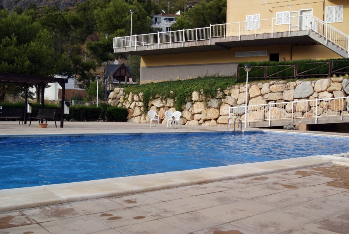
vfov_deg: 37.0
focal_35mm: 36
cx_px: 174
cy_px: 117
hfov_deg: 53.1
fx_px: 349
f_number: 11
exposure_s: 1/100
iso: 100
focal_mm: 24
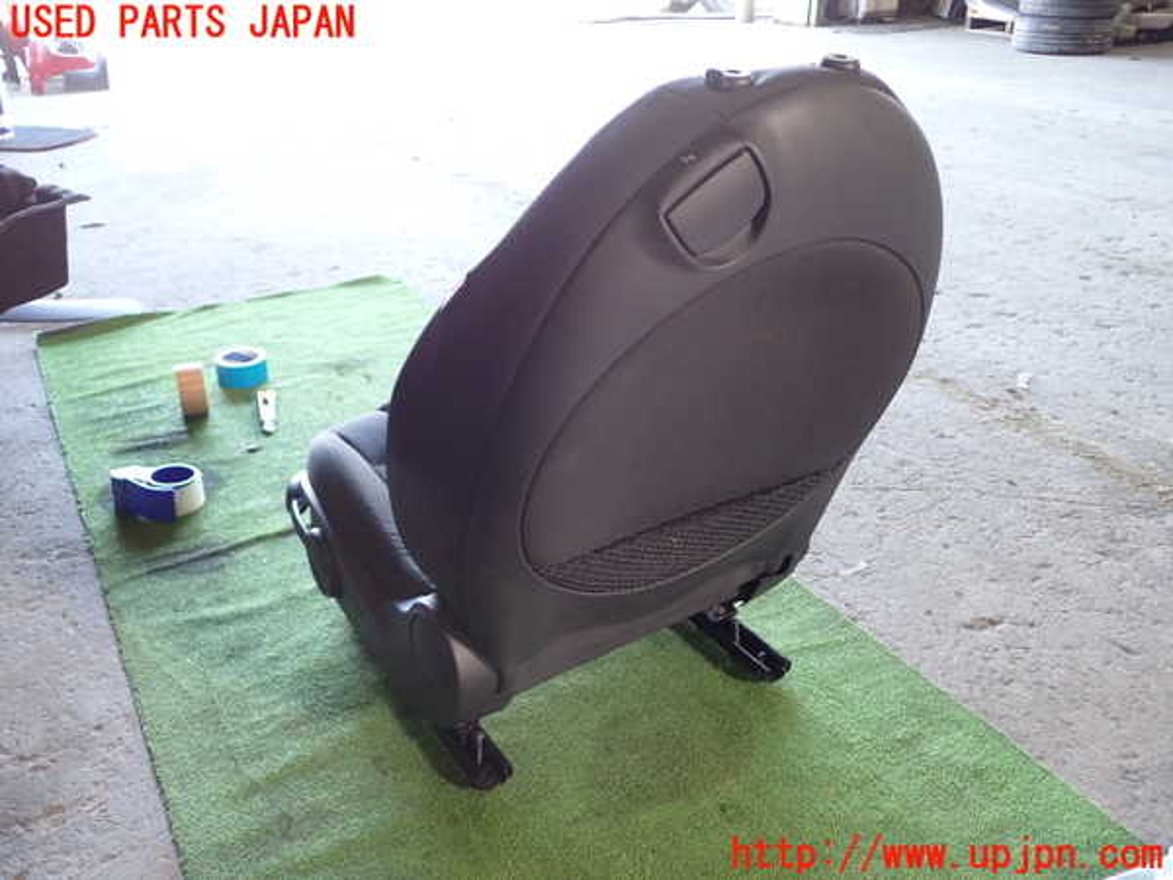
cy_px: 440
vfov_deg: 46.8
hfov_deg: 60.0
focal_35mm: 30
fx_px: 1017
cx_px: 586
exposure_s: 1/30
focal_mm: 5.4
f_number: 2.3
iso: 200
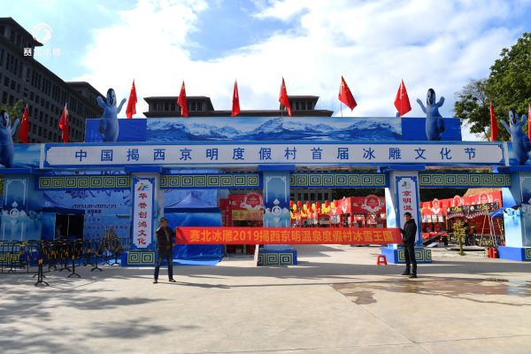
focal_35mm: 24
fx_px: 354
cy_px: 177
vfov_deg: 53.1
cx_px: 266
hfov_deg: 73.7
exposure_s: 1/125
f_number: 7.1
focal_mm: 24
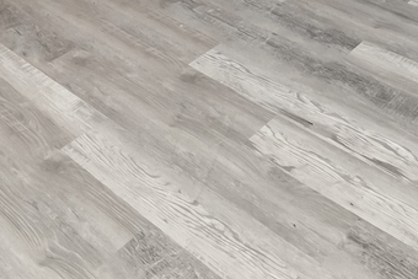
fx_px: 662
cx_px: 176
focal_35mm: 57
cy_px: -336
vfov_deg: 16.0
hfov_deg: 35.0
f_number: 10
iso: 640
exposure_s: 1/6
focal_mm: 12
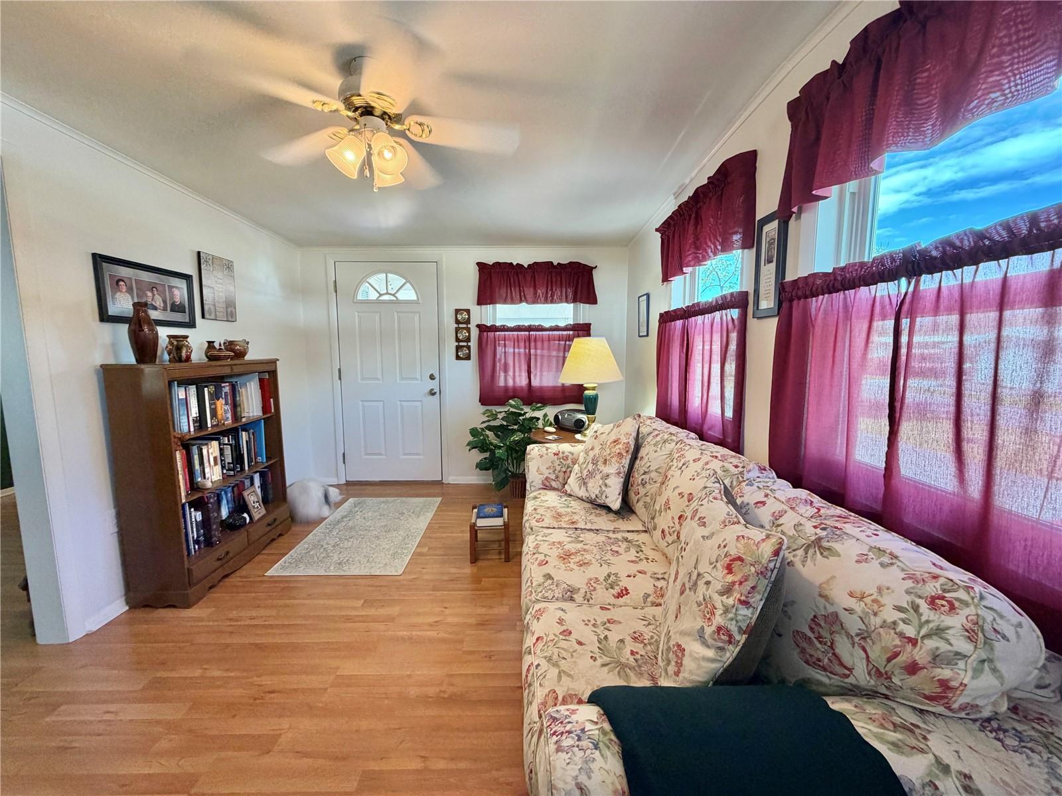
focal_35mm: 14
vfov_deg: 85.7
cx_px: 531
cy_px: 398
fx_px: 430
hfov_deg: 102.1
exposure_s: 1/60
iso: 160
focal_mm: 2.22
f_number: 2.2
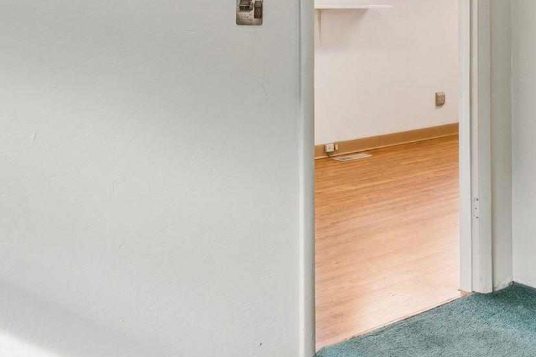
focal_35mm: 59
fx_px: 878
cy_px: 5
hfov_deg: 30.6
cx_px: 578
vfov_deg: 22.2
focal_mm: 15.8
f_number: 13
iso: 400
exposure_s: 1/10
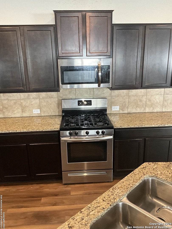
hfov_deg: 48.2
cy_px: 114
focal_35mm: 29
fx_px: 192
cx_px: 86
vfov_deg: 61.7
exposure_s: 1/60
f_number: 1.8
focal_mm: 3
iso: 160
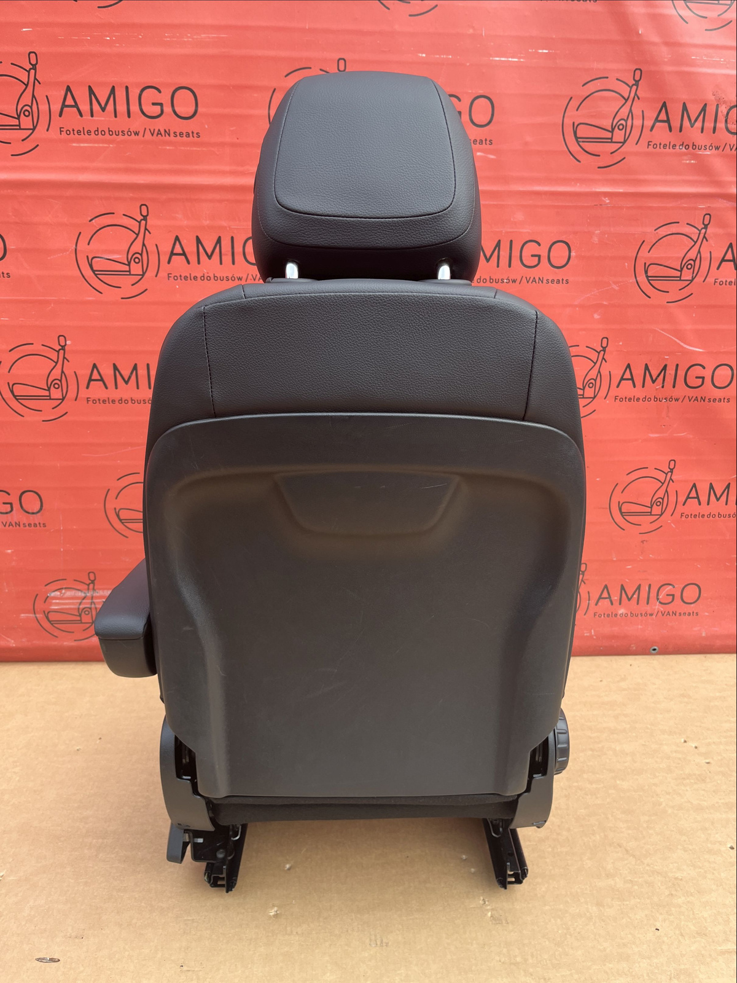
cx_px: 368
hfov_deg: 53.1
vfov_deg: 67.3
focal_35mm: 26
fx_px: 738
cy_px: 492
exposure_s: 1/121
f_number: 1.6
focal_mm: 5.1
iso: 50
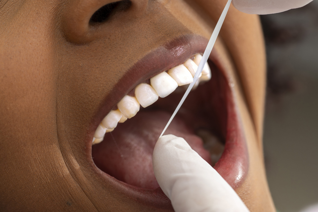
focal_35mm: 90
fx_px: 795
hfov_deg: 22.6
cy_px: 106
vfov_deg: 15.2
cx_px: 159
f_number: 10
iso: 800
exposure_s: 1/200
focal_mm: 90
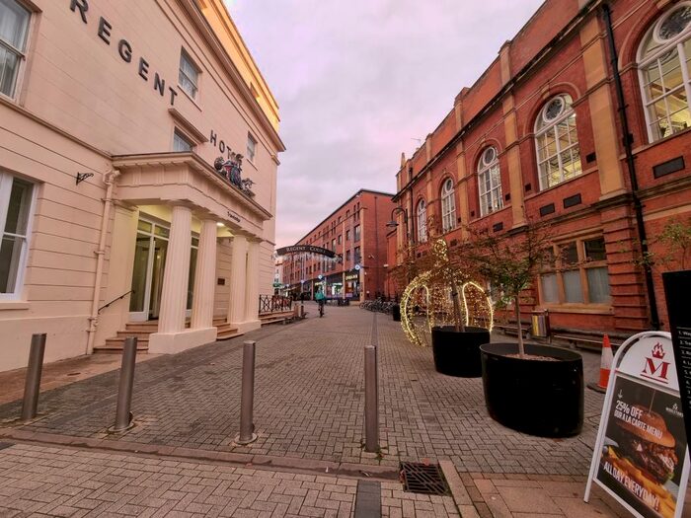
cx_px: 346
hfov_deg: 106.2
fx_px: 260
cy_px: 259
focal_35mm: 13
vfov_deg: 89.9
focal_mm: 2.2
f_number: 2.2
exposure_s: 1/50
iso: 125
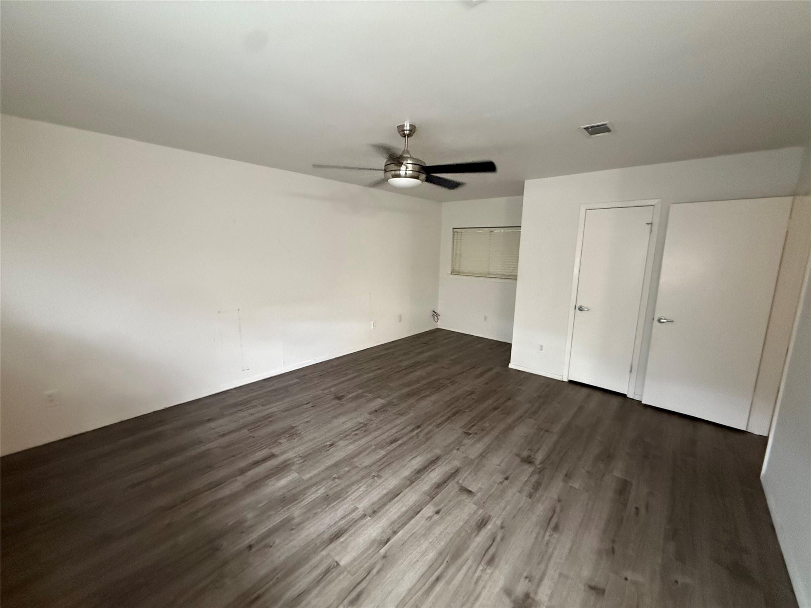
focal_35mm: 14
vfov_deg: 85.7
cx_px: 406
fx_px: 328
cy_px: 304
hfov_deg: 102.1
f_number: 2.2
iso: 1000
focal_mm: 2.22
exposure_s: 1/60
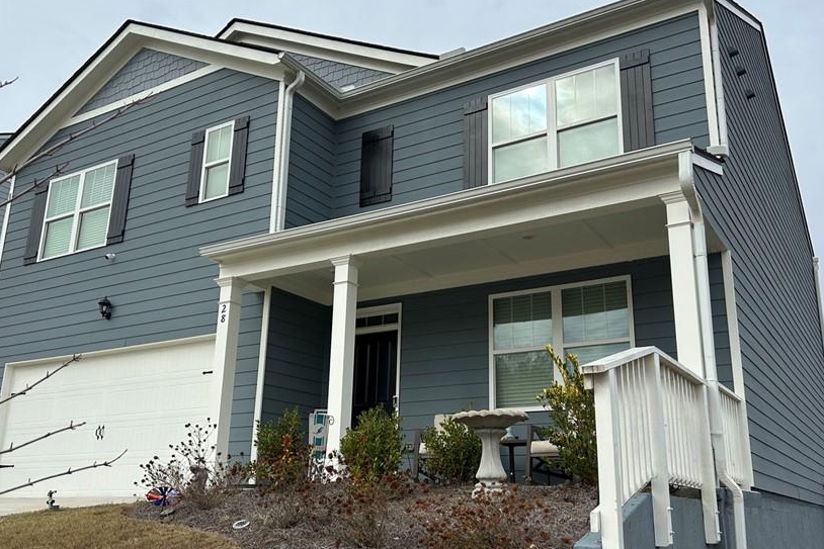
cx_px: 419
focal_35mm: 34
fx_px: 778
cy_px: 288
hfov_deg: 55.8
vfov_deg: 38.9
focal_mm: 5.7
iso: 50
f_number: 1.5
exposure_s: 1/3356
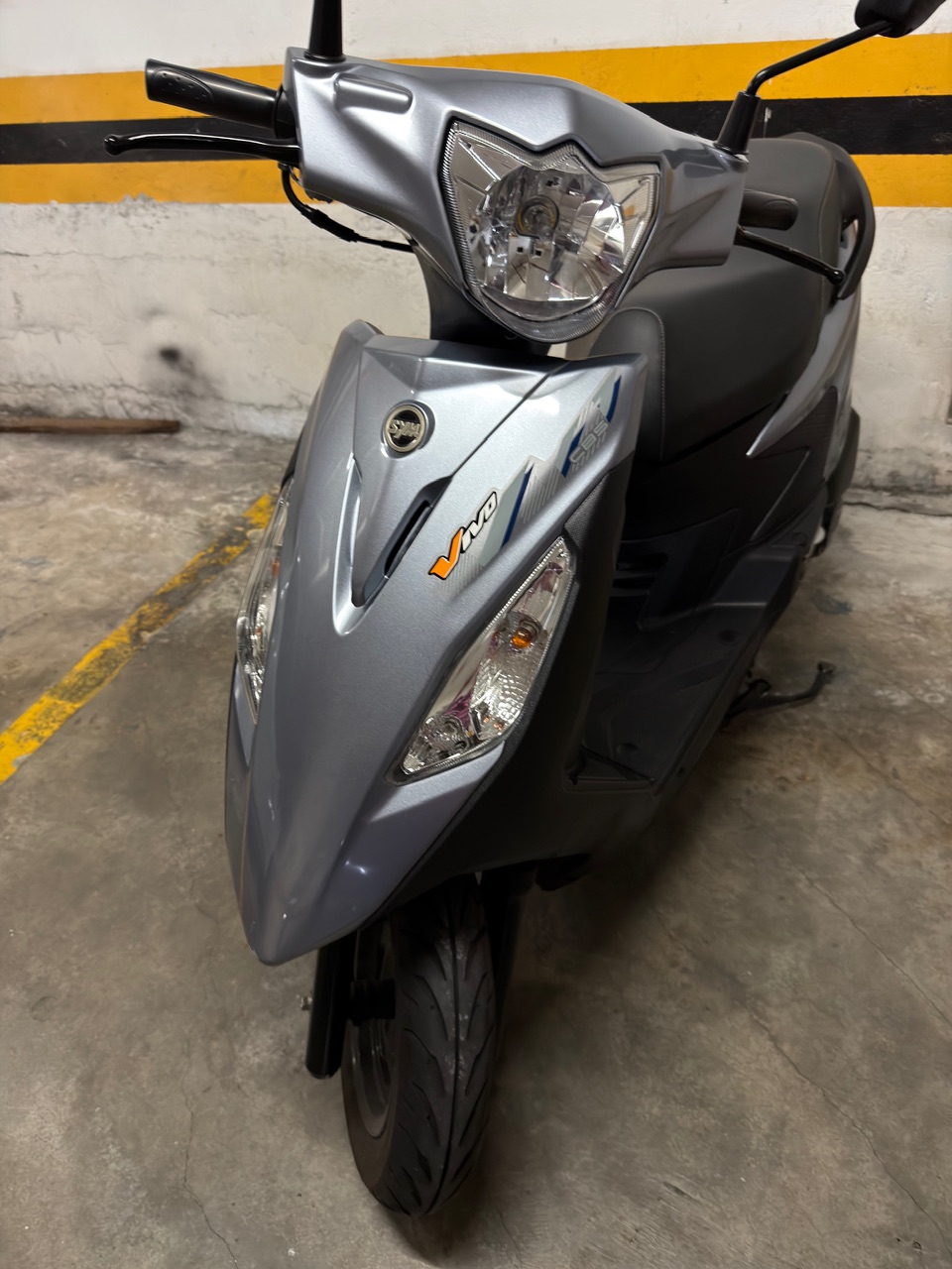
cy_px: 634
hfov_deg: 56.8
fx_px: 880
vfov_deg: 71.6
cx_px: 476
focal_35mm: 24
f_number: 1.78
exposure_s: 1/24
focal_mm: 6.76
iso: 640
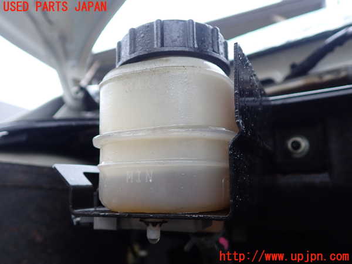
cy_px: 132
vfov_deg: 46.8
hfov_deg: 60.0
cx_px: 176
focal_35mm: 30
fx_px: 305
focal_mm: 5.4
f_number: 2.3
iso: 200
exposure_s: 1/50
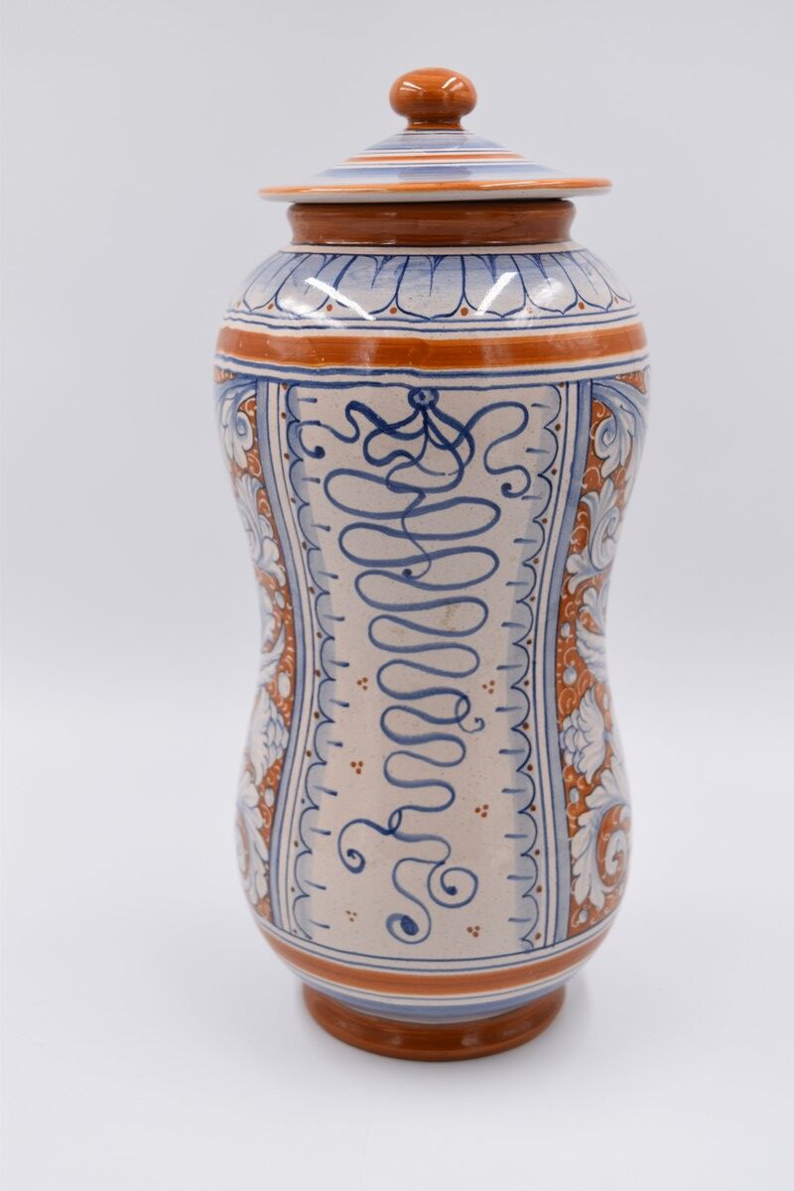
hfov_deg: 28.1
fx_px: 1588
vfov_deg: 41.1
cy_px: 596
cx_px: 397
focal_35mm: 48
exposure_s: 1/160
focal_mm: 32
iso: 200
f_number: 5.6
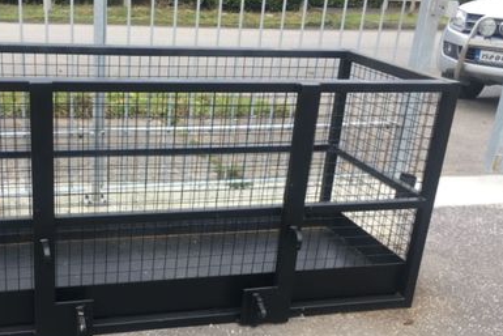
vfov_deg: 28.5
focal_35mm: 47
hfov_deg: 41.3
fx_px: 657
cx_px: 162
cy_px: 225
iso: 25
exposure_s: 1/120
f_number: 2.2
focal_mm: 4.15
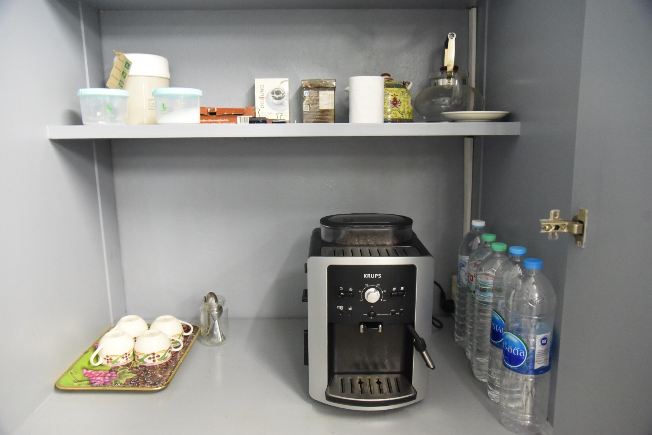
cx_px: 326
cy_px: 218
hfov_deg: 65.5
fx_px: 507
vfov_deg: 46.4
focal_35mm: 28
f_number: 4
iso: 10000
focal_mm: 28
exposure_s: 1/125
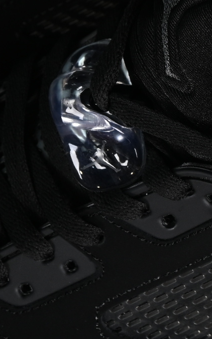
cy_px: 33
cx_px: 124
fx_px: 2914
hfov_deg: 4.2
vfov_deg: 6.7
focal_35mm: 315
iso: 160
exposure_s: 1/40
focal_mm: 50
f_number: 6.3
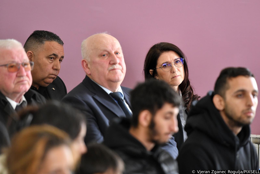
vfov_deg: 7.2
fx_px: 1372
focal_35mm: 190
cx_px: 130
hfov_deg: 10.8
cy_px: 87
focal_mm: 190
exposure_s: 1/160
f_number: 4
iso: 1600
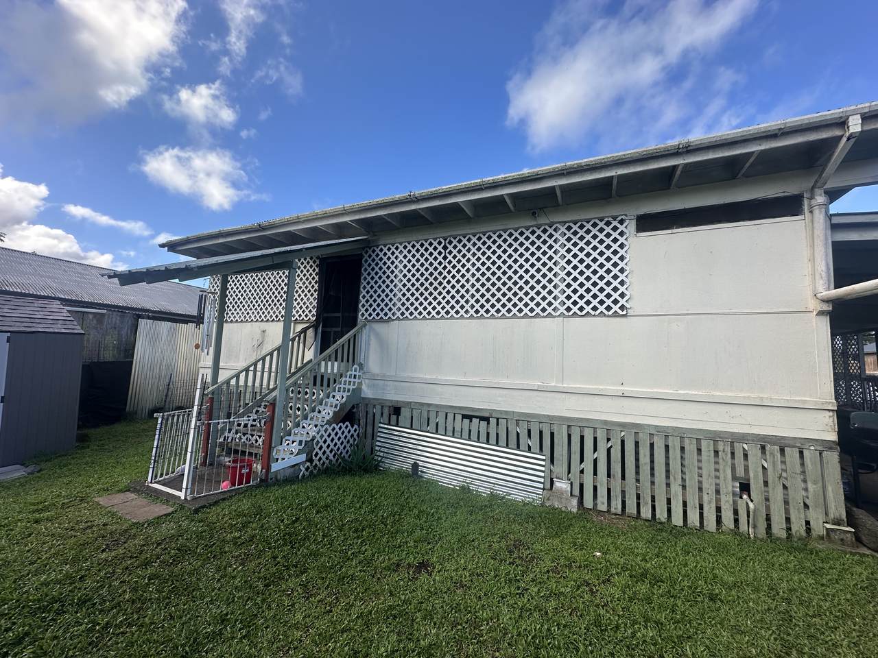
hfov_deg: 102.1
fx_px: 355
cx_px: 439
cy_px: 329
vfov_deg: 85.7
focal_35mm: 14
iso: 40
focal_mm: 2.22
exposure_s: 1/729
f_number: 2.2
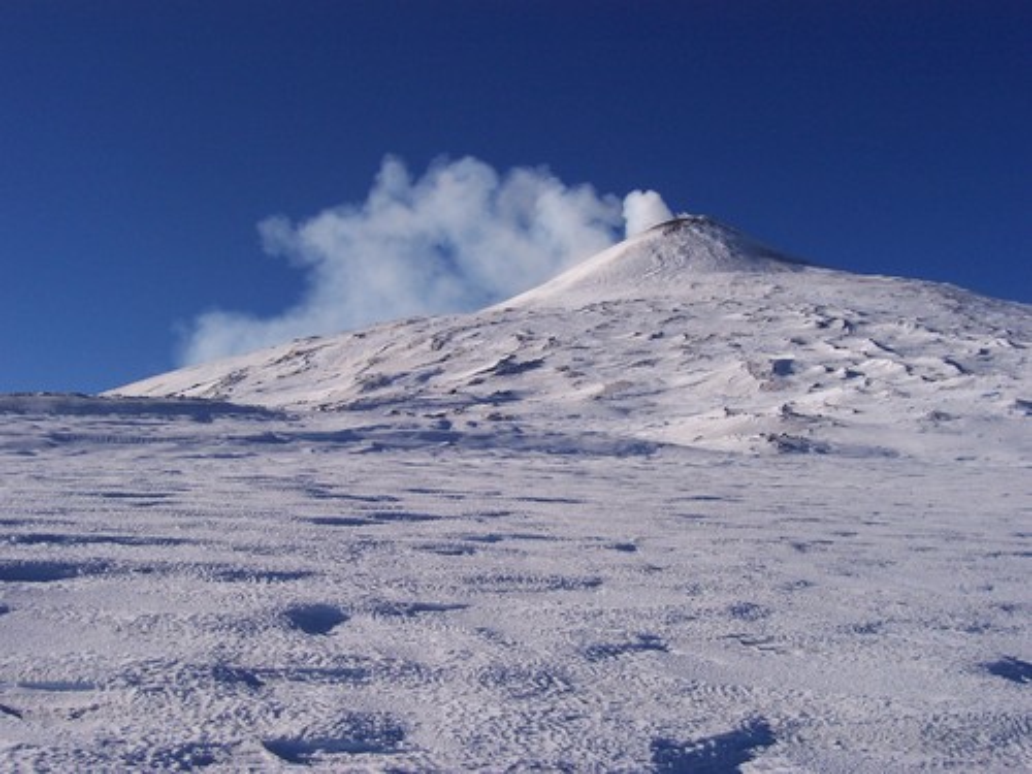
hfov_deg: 50.1
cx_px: 516
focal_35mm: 37
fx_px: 1103
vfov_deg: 38.7
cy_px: 387
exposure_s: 1/1000
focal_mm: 5.6
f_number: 5.6
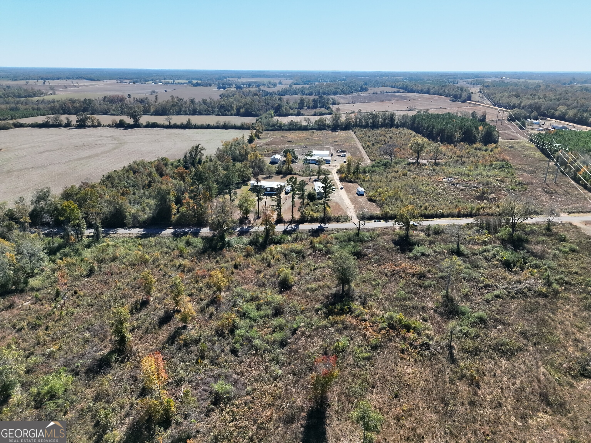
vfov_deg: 56.8
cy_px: 222
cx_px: 296
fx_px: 410
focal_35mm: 24
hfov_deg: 71.6
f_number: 1.7
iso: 400
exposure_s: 1/6400
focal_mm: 6.72
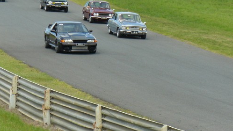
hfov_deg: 9.2
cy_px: 38
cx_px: 117
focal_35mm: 235
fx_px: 1452
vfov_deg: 5.2
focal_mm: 28
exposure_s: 1/200
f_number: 5.6
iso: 100
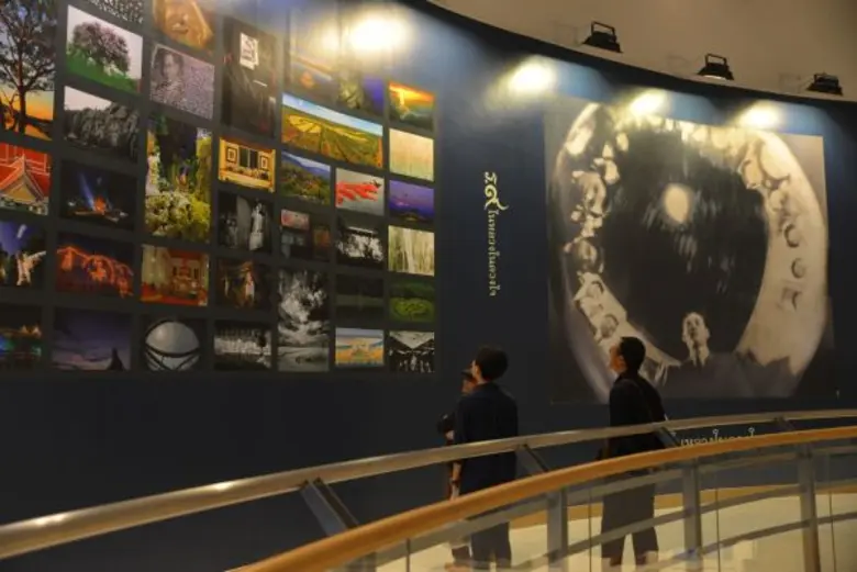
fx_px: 834
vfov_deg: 37.9
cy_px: 286
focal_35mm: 35
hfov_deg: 54.4
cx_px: 428
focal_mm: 35
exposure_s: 1/100
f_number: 2.8
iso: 400
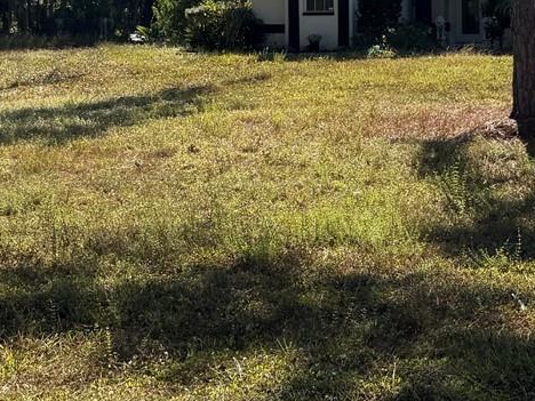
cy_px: -29
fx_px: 1267
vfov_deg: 17.4
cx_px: 382
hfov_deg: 23.7
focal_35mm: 82
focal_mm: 6.76
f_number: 1.78
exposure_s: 1/3802
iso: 80
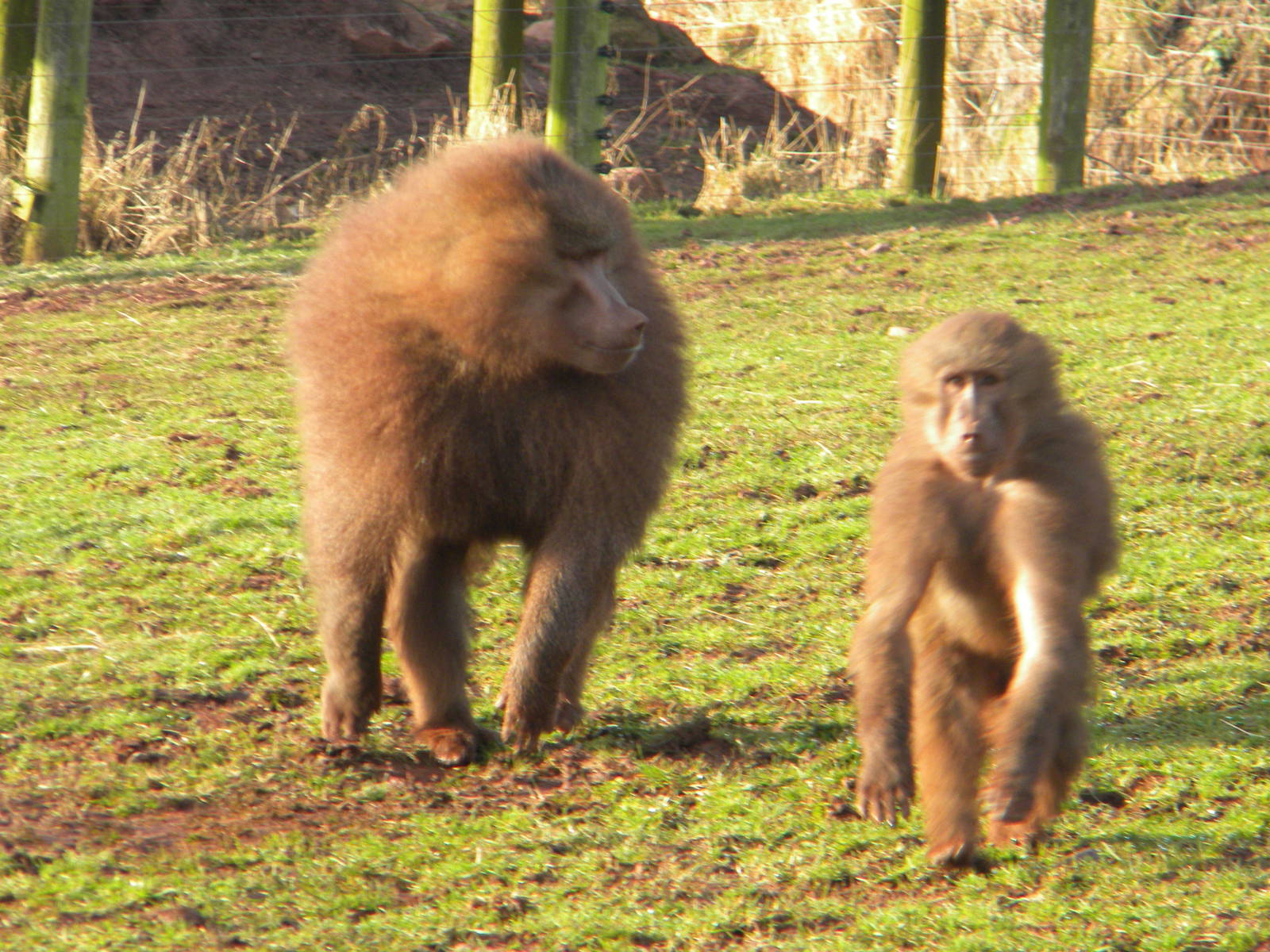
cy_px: 476
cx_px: 635
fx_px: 12291
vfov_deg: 4.4
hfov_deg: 5.9
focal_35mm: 335
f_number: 5.4
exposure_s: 1/125
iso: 170
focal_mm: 60.7
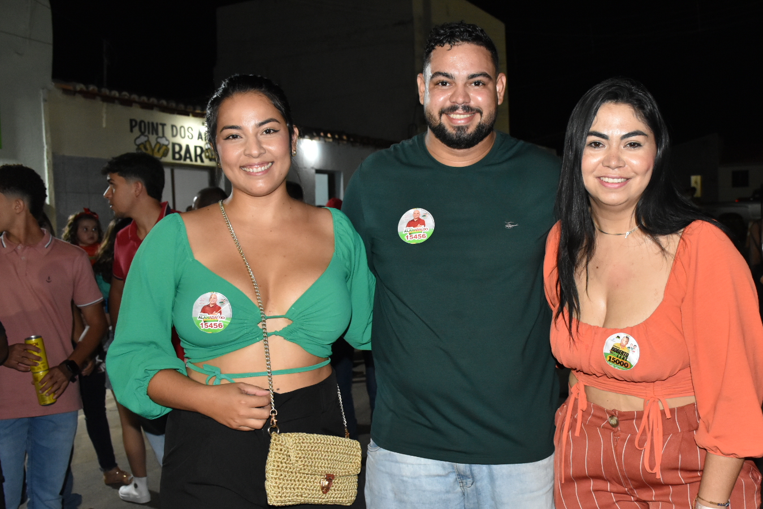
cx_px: 456
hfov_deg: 52.8
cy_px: 291
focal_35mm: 36
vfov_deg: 36.8
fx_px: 763
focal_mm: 20
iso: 1600
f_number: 4.5
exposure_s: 1/100
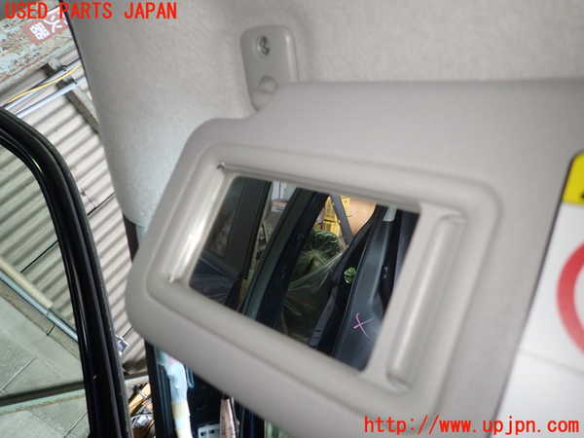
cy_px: 219
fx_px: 422
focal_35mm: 25
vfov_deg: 54.9
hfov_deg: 69.4
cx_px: 292
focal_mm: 4.5
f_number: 2
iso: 200
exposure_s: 1/30
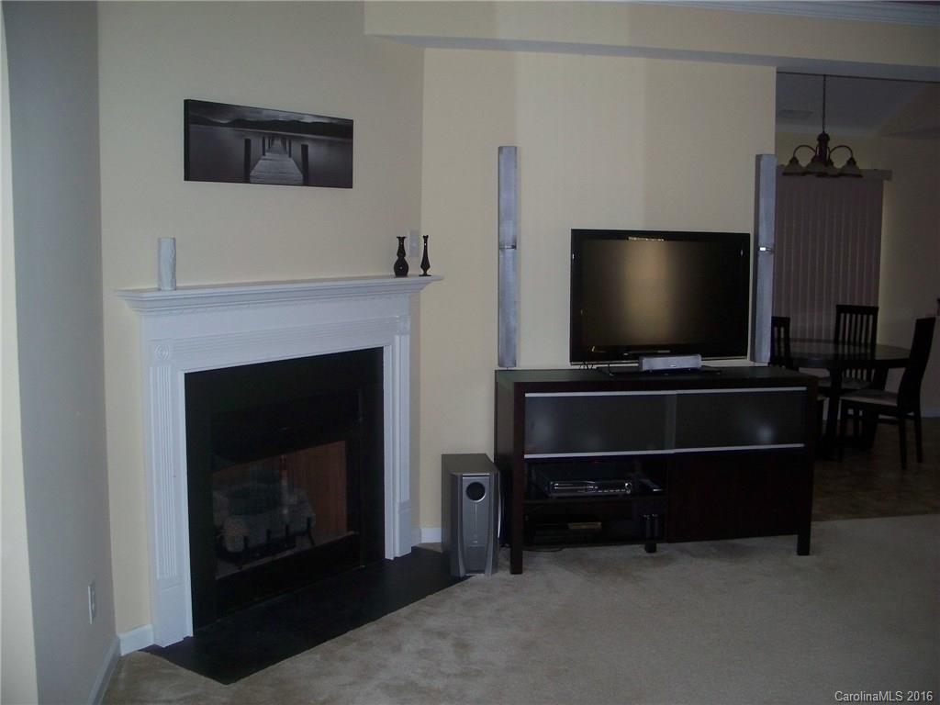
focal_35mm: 37
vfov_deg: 38.7
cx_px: 470
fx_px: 1005
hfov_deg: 50.1
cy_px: 352
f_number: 2.8
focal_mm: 7.8
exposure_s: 1/60
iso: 200
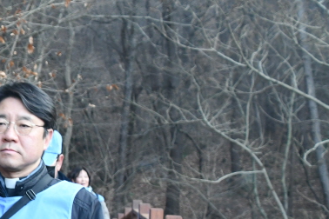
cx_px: -115
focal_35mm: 116
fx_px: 1060
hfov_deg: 16.5
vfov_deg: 11.8
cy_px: 183
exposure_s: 1/80
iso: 1000
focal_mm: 28
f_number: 4.5
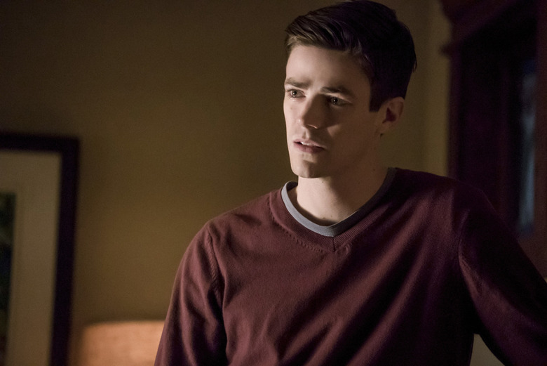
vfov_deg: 6.9
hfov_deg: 10.3
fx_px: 3040
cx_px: 274
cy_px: 183
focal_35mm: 200
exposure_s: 1/200
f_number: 4
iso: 10000
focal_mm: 200
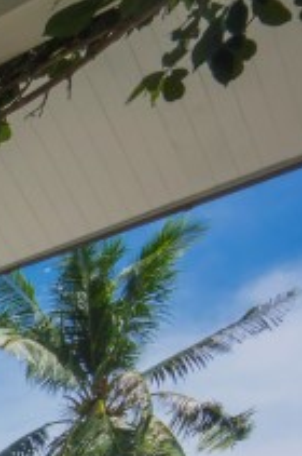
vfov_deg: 18.9
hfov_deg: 10.5
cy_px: 828
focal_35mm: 82
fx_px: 1035
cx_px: -653
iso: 100
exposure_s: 1/60
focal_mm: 15
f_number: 20
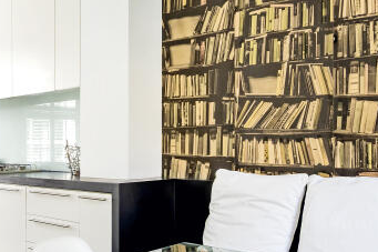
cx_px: 108
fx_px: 441
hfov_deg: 45.2
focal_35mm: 42
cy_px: 163
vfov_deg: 31.7
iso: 400
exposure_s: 1/15
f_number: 9
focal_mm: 14
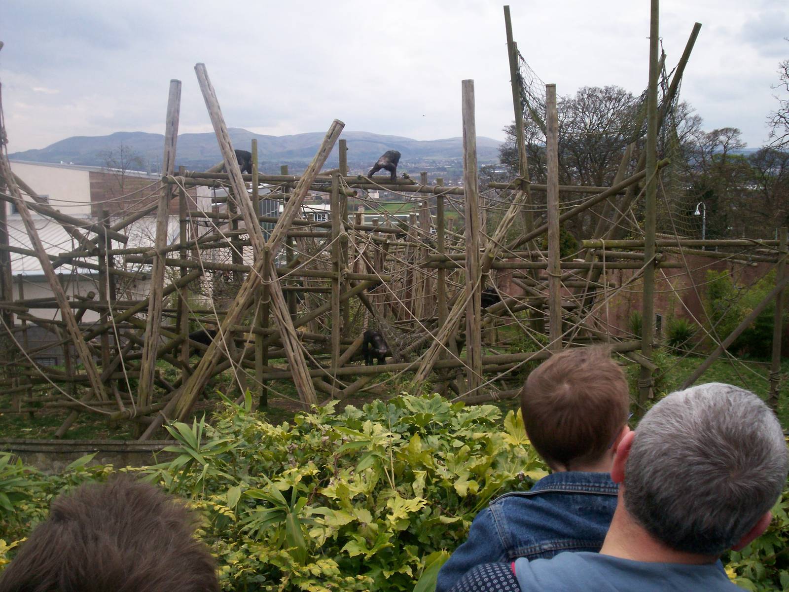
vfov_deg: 39.7
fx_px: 821
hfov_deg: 51.4
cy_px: 296
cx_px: 394
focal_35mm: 36
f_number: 4.5
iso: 100
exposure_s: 1/198
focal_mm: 5.9
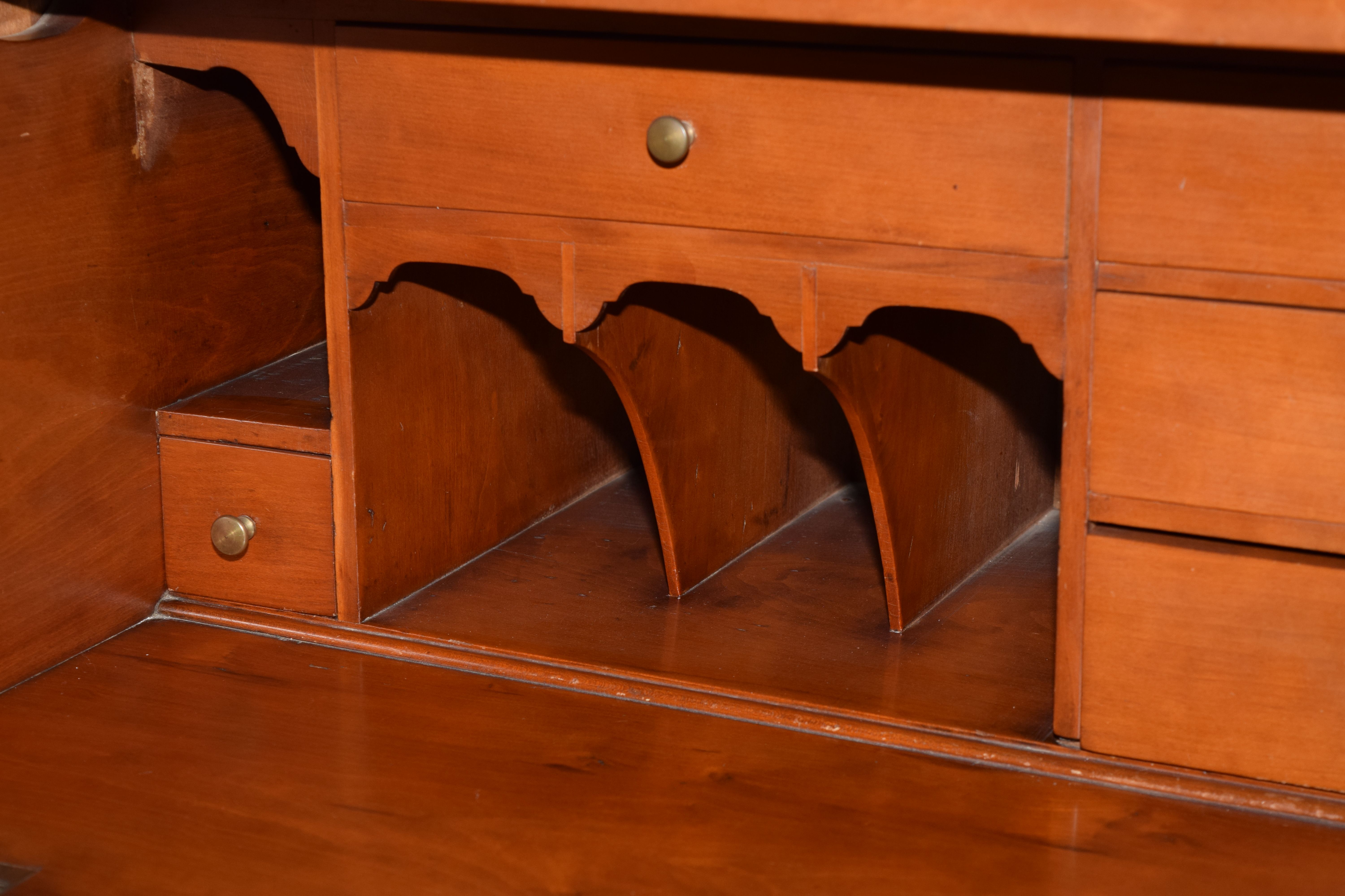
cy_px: 448
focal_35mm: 82
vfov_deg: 16.6
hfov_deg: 24.6
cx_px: 672
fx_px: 3082
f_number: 6.3
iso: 400
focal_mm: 55
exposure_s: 1/125
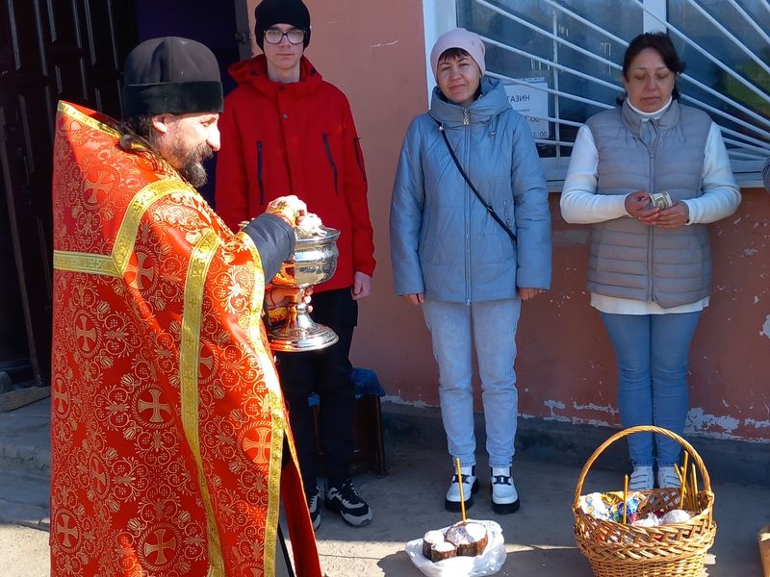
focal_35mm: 27
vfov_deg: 51.4
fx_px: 601
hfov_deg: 65.3
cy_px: 288
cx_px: 385
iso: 20
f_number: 1.8
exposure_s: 1/235
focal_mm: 4
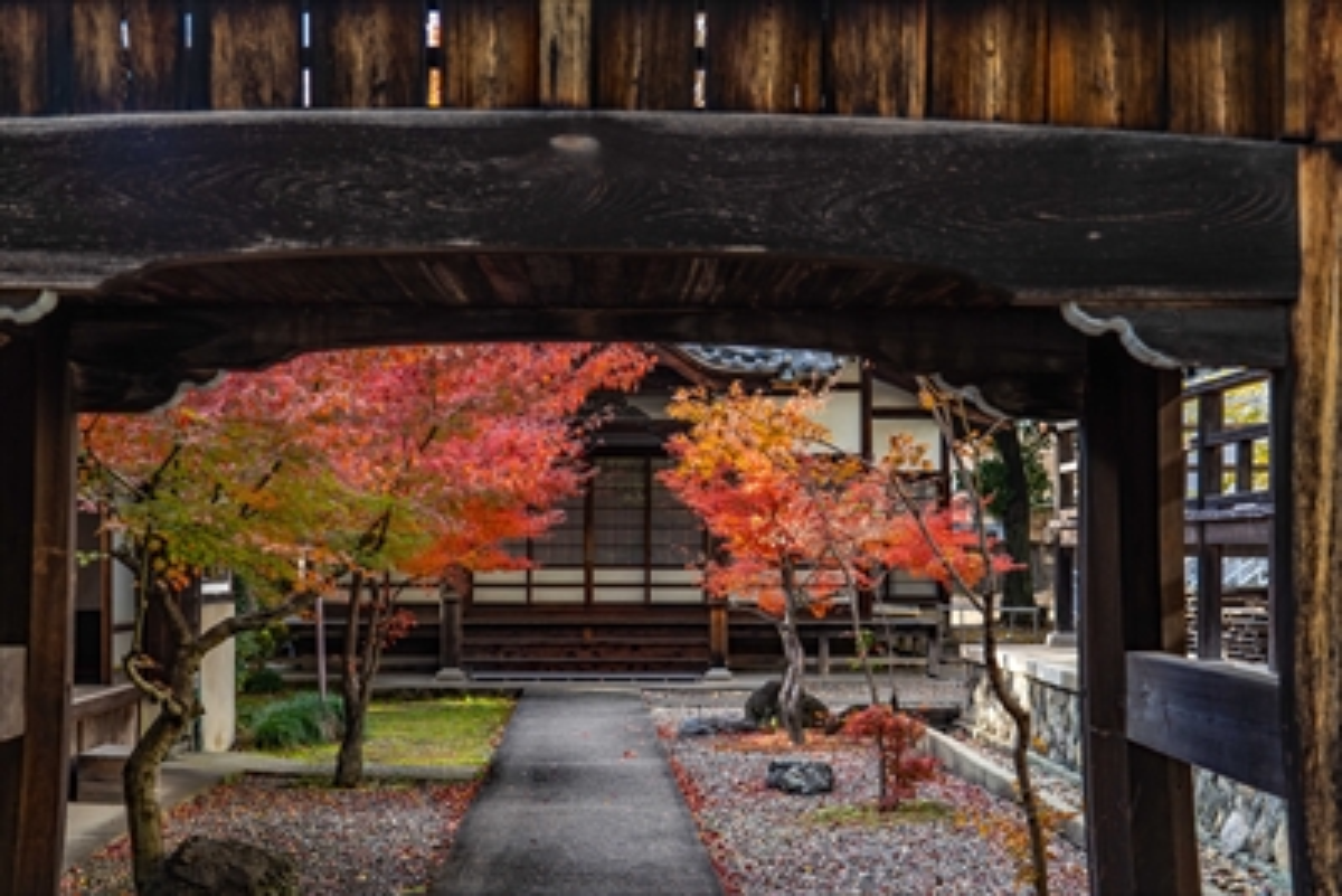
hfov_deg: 34.5
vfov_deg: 23.4
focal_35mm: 58
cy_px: 448
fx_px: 2163
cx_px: 671
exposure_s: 1/60
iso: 125
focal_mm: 58
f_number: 4.5
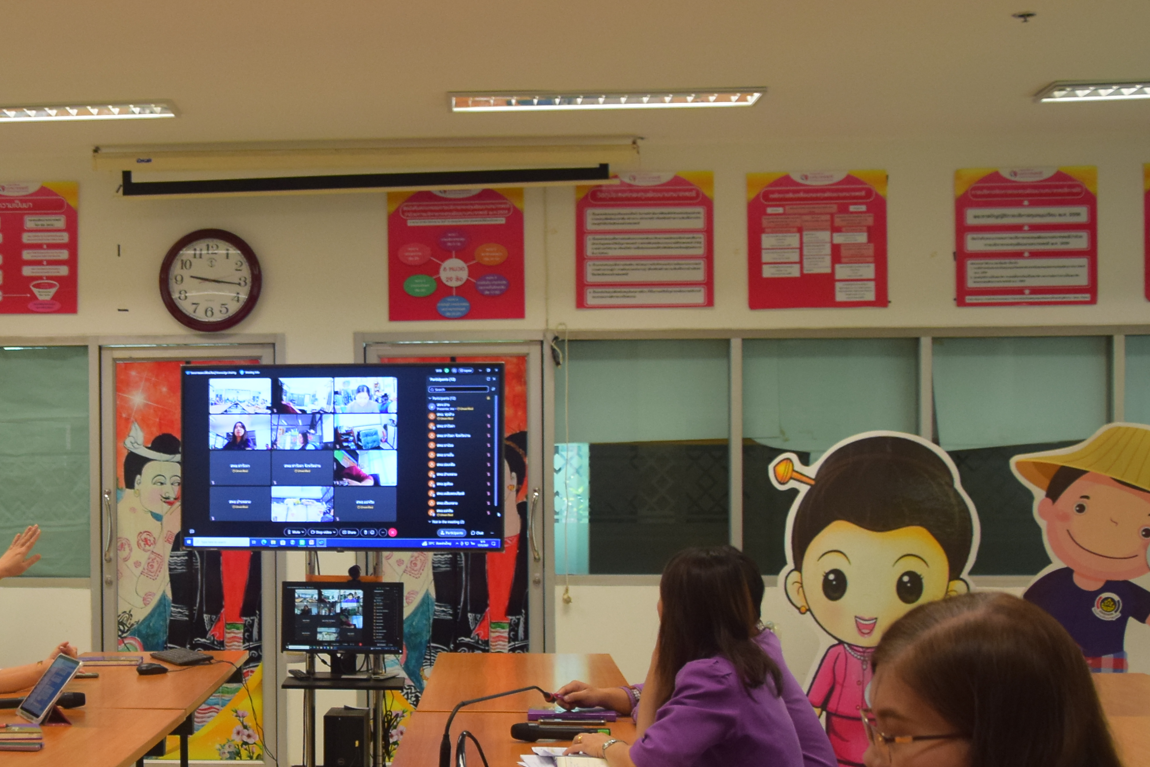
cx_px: 241
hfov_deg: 31.6
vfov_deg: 21.8
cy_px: 533
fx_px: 1981
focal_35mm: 62
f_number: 3.8
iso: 1250
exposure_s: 1/200
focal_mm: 24
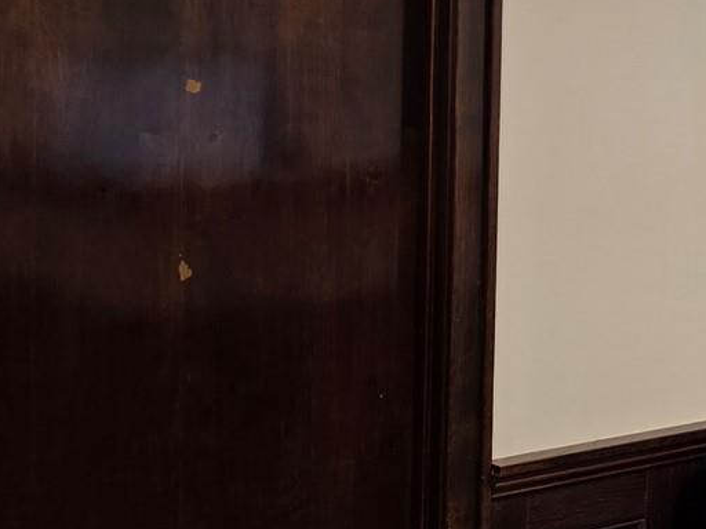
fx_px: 1876
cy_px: 80
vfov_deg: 15.9
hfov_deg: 19.7
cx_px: 896
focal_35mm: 92
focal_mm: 6.3
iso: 100
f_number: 1.7
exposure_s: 1/120
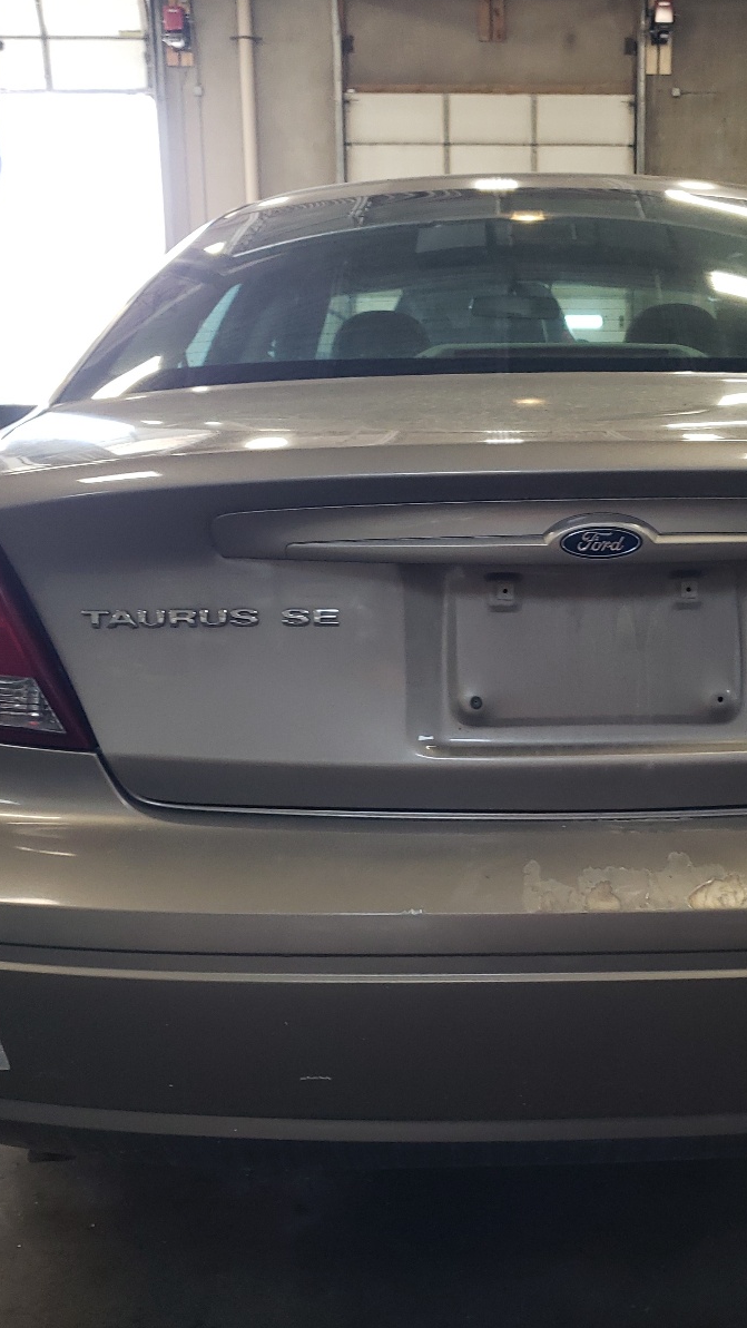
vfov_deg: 52.8
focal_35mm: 38
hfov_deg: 30.7
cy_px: 662
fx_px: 1338
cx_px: 558
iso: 113
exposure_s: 1/60.2
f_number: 1.5
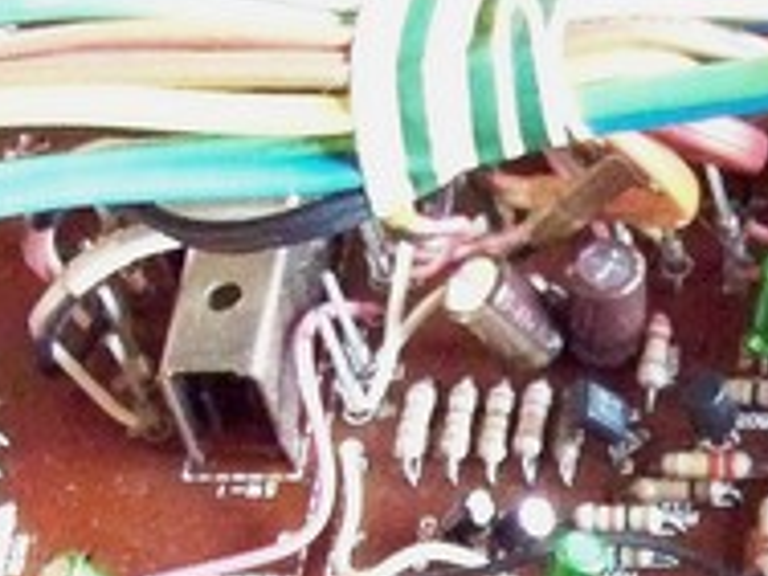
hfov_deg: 12.6
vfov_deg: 9.5
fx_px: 3394
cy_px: 727
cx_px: 874
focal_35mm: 153
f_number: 2.8
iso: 1250
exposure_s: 1/30
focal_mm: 5.85
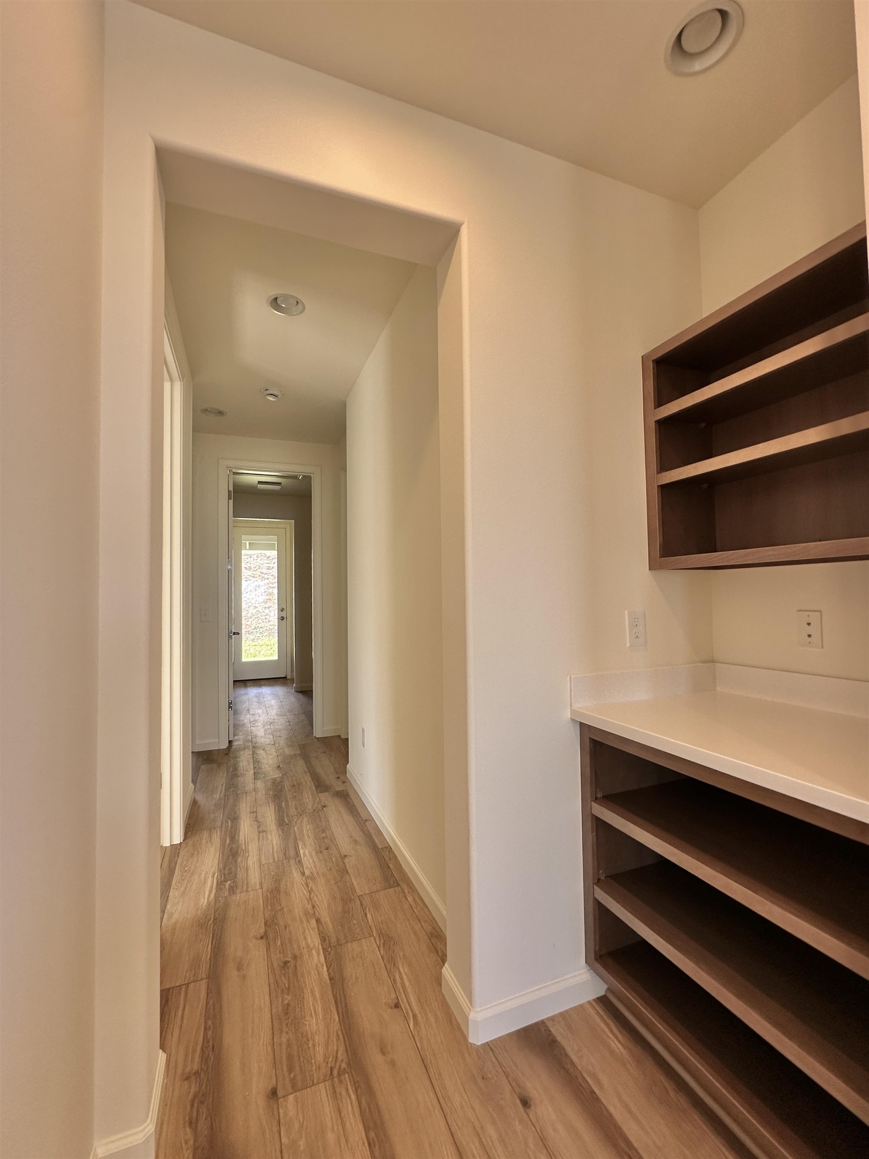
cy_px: 580
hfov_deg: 85.7
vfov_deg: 102.1
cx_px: 434
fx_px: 469
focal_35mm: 14
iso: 64
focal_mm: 2.22
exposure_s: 1/99
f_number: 2.2
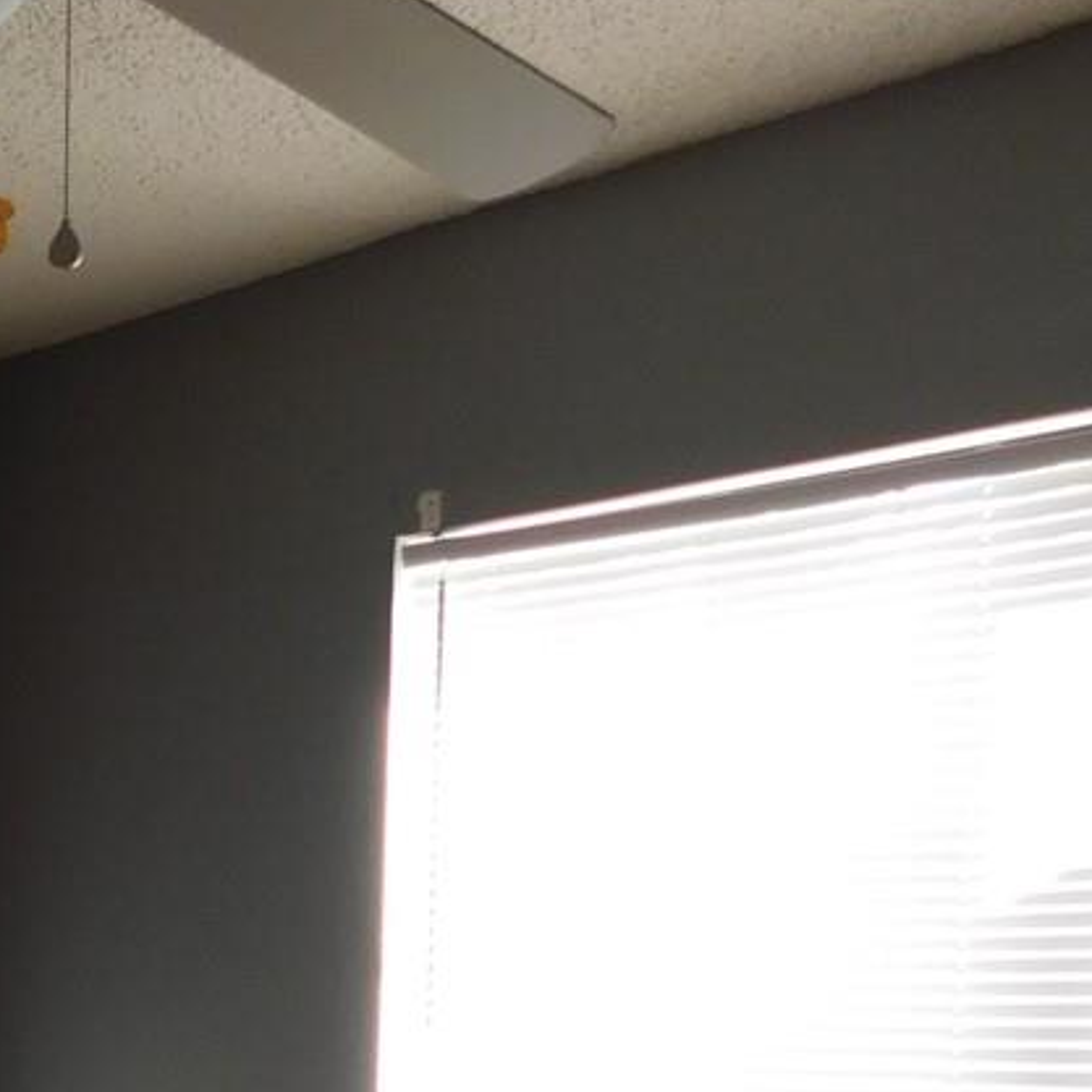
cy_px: 1409
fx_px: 2784
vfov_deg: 20.3
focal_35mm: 78
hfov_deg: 19.8
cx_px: -450
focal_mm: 4
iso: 125
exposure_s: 1/80
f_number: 3
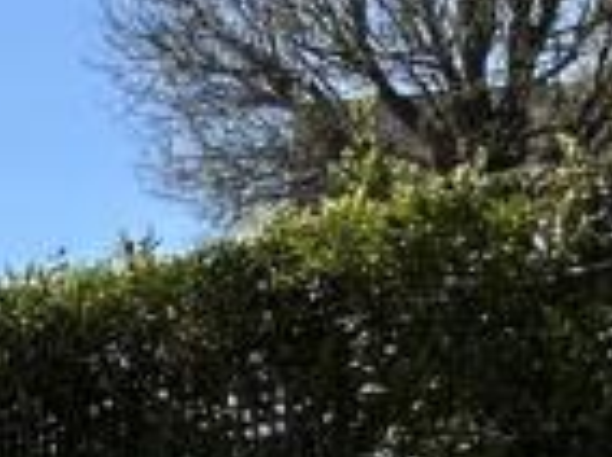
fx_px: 1783
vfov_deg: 13.6
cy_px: 720
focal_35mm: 101
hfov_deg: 17.7
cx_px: -280
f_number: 2.2
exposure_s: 1/2451
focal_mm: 2.22
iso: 50
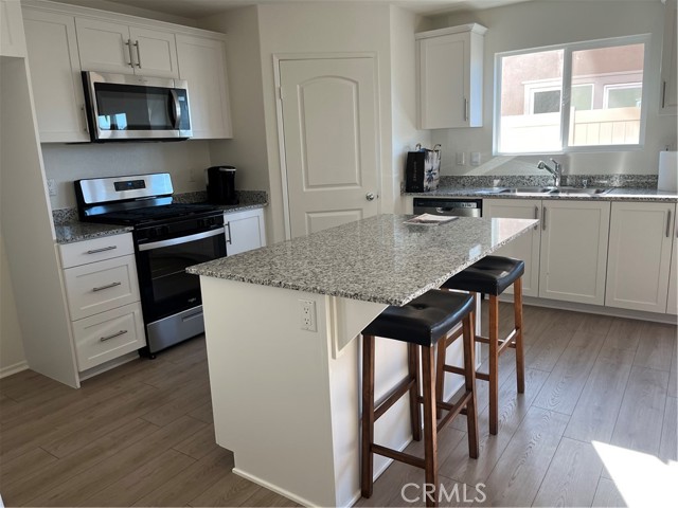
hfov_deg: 67.3
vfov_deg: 53.1
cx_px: 339
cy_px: 254
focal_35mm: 26
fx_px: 509
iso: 100
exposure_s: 1/120
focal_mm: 5.1
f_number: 1.6
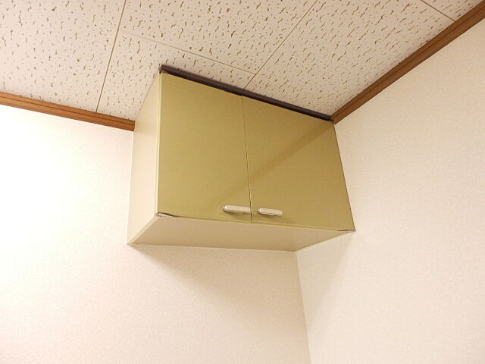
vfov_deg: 56.8
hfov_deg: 71.6
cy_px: 182
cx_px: 242
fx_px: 336
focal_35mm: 24
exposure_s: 1/30
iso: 500
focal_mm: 4.2
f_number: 3
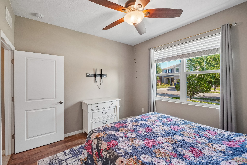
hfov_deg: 100.4
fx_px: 103
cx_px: 124
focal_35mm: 15
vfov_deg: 77.3
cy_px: 82
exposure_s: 1/30
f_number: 8
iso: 1250
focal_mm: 10
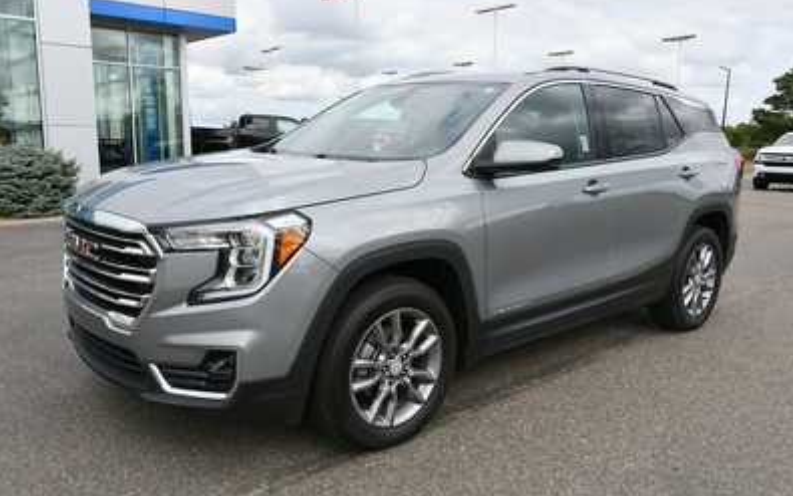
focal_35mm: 31
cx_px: 398
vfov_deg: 40.6
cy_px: 254
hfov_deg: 61.2
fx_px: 670
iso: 140
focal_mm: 20
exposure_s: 1/250
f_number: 8
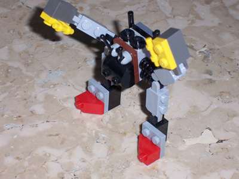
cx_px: 120
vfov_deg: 13.7
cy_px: 90
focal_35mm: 108
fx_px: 746
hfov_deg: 18.2
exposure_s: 1/125
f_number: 4.8
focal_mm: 18.6
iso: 125
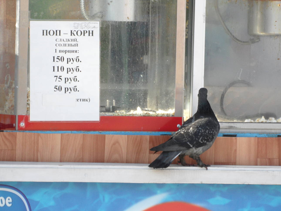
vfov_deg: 3.3
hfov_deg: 4.5
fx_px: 3613
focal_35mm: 445
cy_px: 81
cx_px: 146
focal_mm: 58.5
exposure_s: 1/90
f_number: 5.8
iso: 100
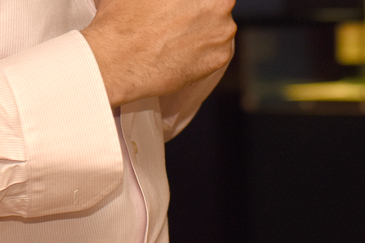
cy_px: -218
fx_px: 4666
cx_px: 18
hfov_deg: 4.5
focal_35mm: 460
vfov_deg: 3.0
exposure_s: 1/80
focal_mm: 110
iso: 500
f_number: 4
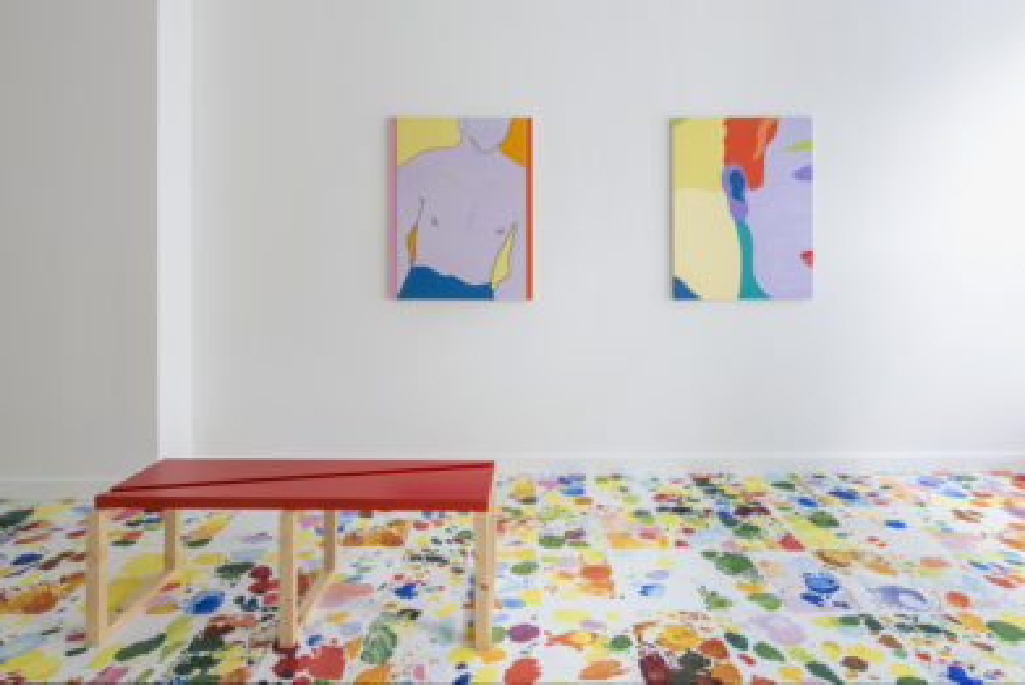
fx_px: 399
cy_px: 342
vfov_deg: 81.3
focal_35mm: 14
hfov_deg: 104.2
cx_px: 512
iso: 100
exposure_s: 1/3
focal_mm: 14
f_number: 11
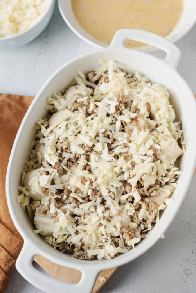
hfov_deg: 27.0
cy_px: 146
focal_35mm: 50
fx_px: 408
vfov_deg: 39.6
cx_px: 98
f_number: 4.5
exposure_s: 1/10
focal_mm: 50
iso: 100
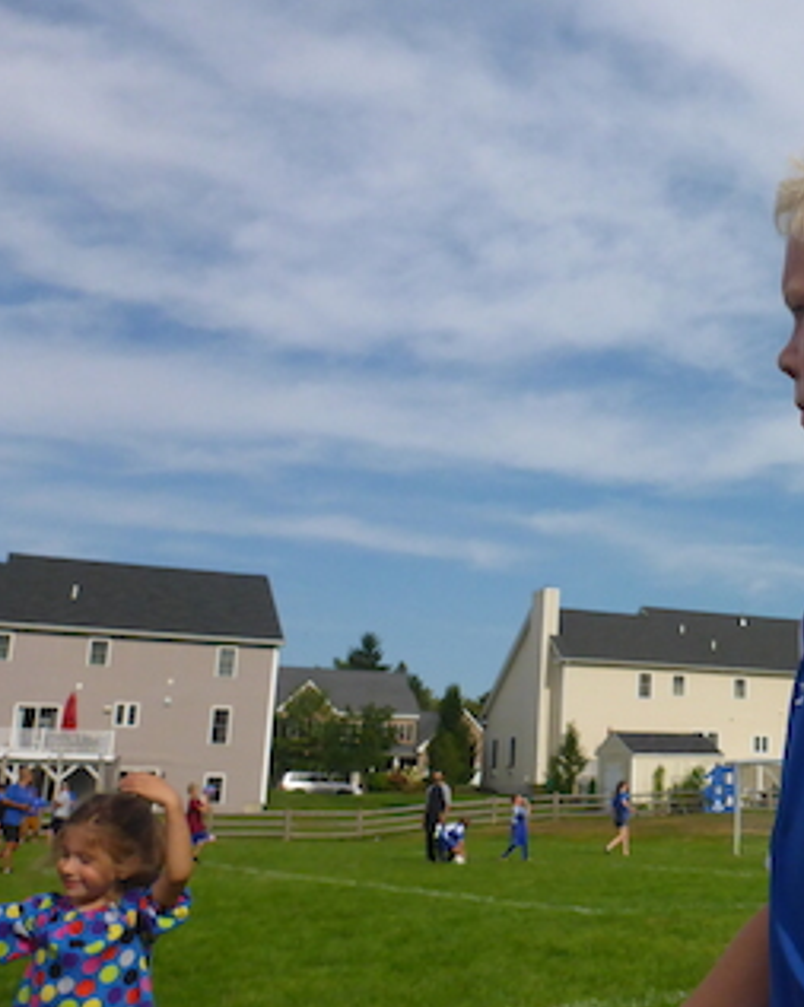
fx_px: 1370
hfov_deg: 30.0
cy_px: 461
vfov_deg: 40.3
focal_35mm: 46
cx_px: 841
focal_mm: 4.9
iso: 320
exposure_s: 1/500
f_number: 10
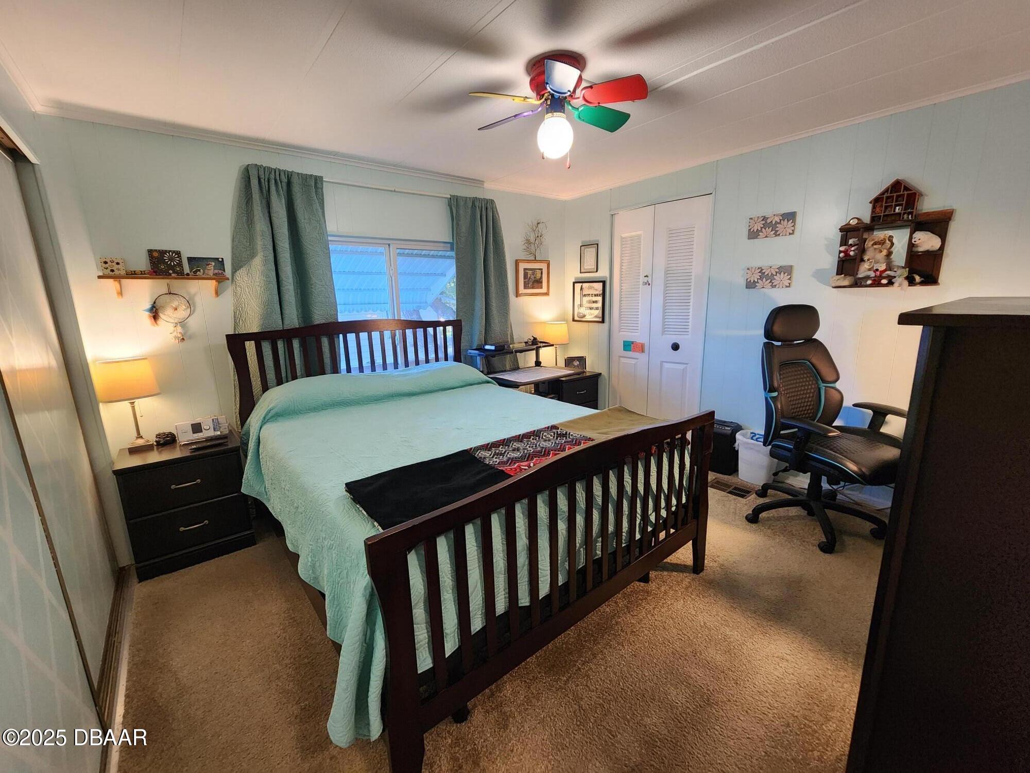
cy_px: 386
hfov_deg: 106.2
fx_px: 387
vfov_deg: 89.9
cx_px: 515
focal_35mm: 13
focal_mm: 2.2
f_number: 2.2
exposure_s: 1/60
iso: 250
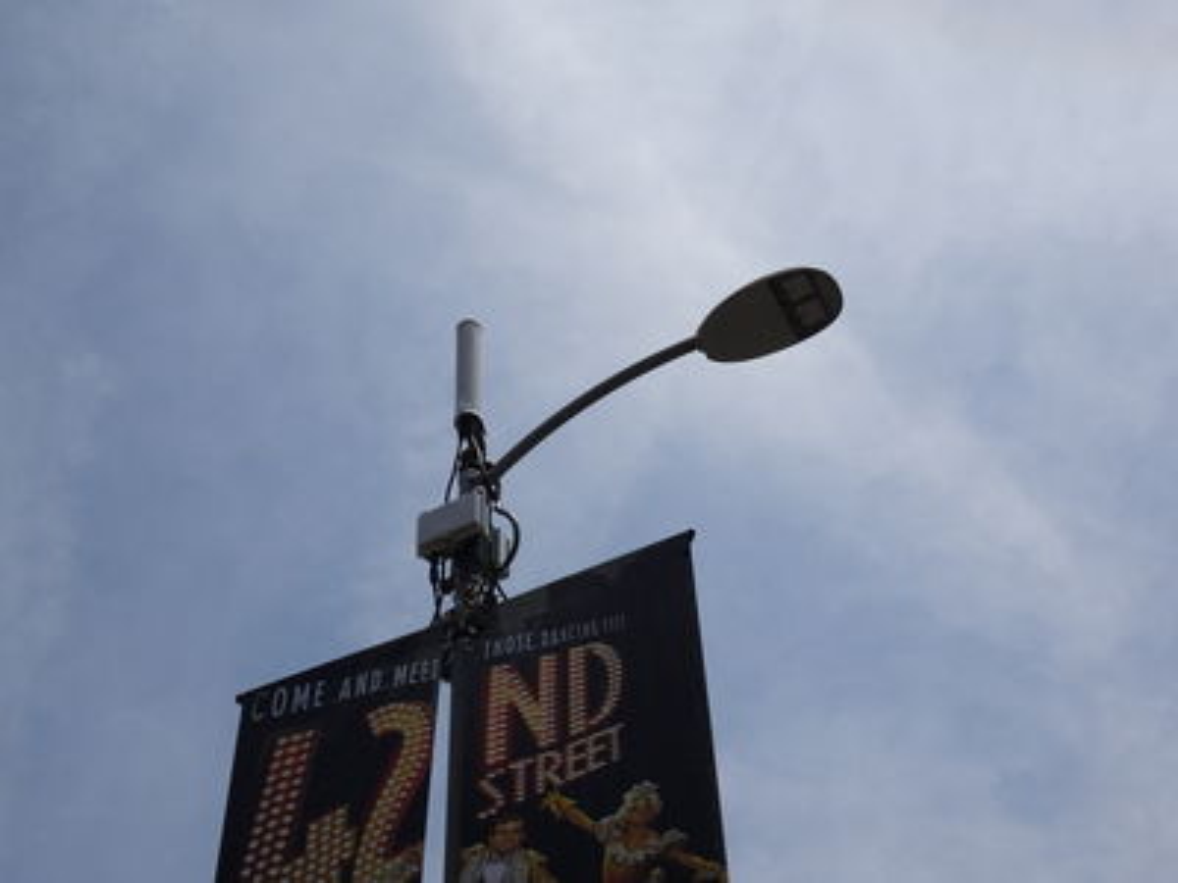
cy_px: 442
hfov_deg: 31.2
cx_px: 589
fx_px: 2110
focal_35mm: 62
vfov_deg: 23.7
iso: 80
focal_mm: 10.59
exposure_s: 1/1600
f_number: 4.5
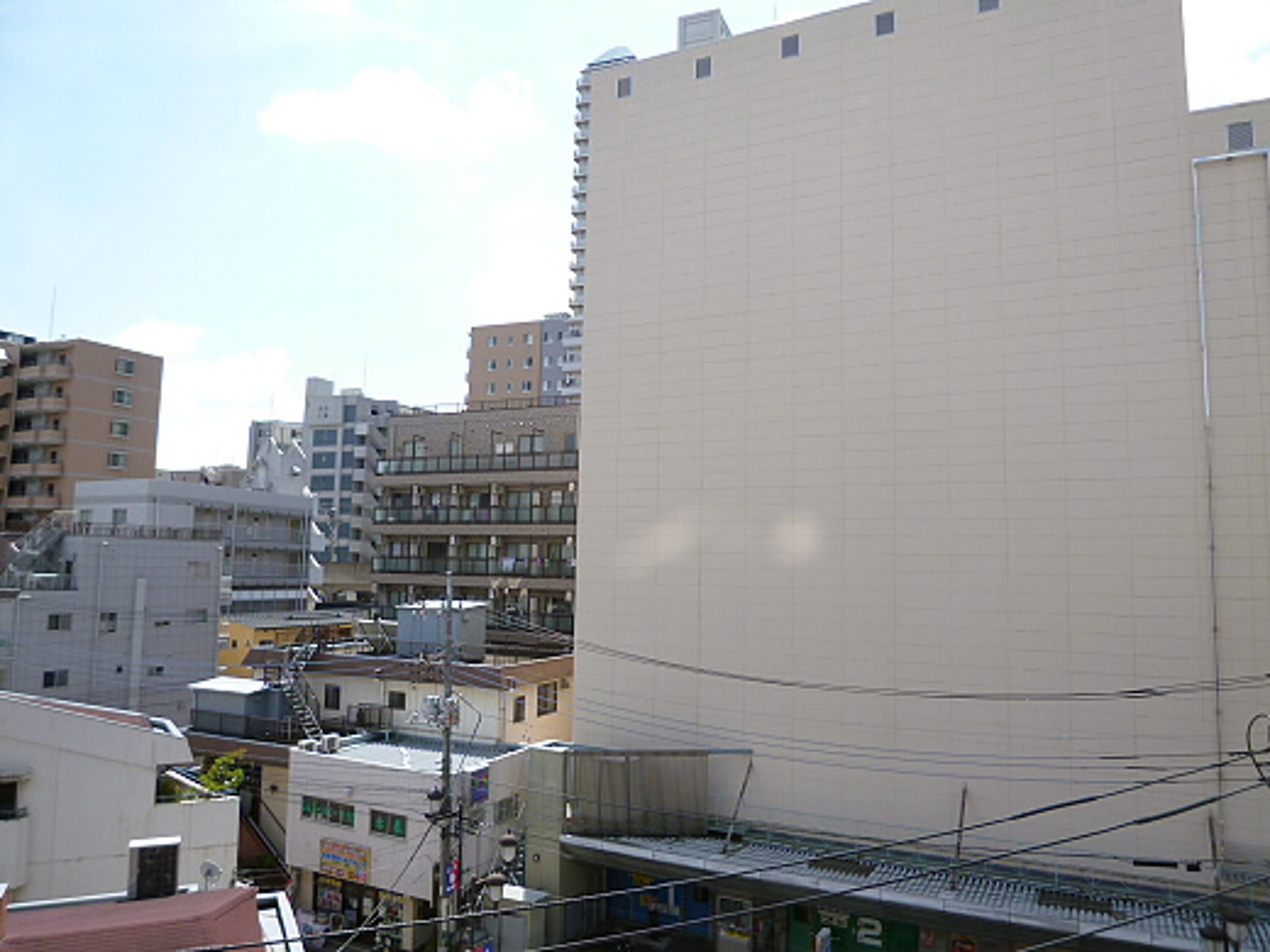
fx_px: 881
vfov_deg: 56.8
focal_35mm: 24
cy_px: 476
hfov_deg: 71.6
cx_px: 635
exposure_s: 1/1000
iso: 100
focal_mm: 4.3
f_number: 2.5
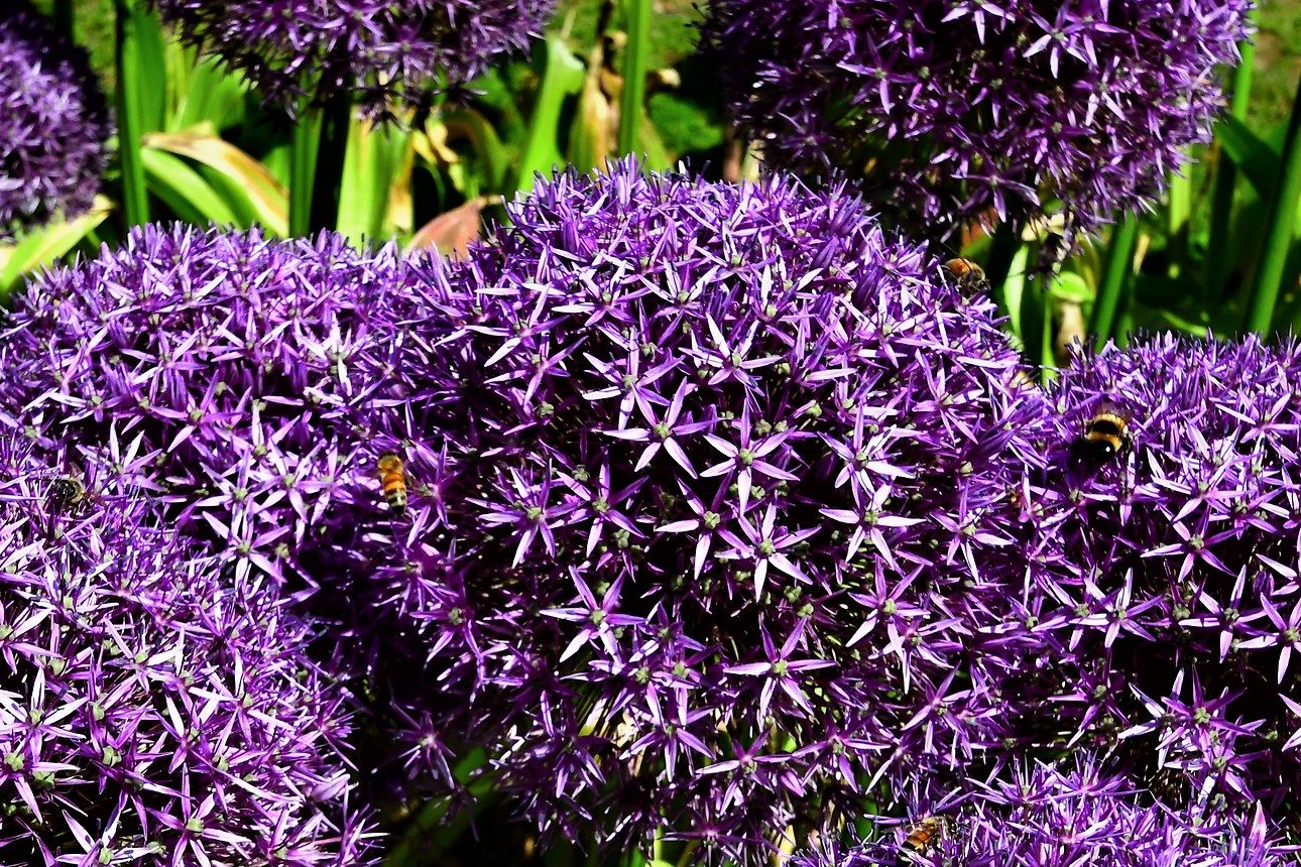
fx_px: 2421
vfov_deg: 20.0
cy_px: 728
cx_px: 499
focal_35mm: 67
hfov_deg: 30.0
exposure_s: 1/400
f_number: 10
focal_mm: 24
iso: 640
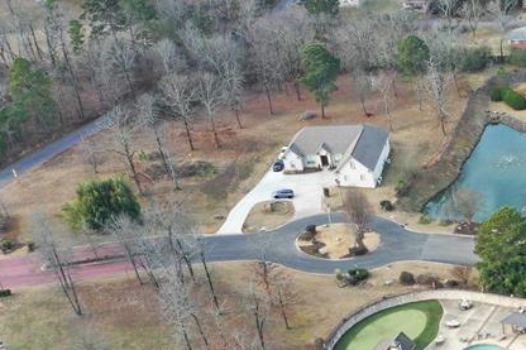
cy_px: 360
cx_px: 620
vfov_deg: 19.1
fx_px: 1008
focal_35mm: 69
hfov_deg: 26.3
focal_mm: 10.26
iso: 100
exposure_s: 1/120
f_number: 4.5
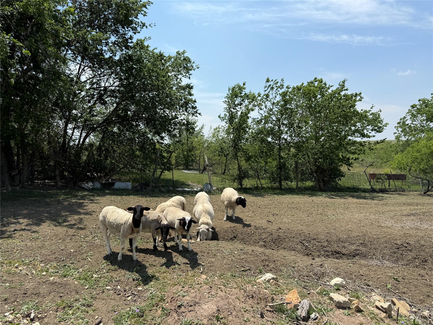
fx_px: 300
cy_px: 162
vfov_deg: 56.8
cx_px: 216
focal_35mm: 24
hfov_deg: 71.6
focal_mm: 6.76
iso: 80
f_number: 1.78
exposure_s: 1/5319
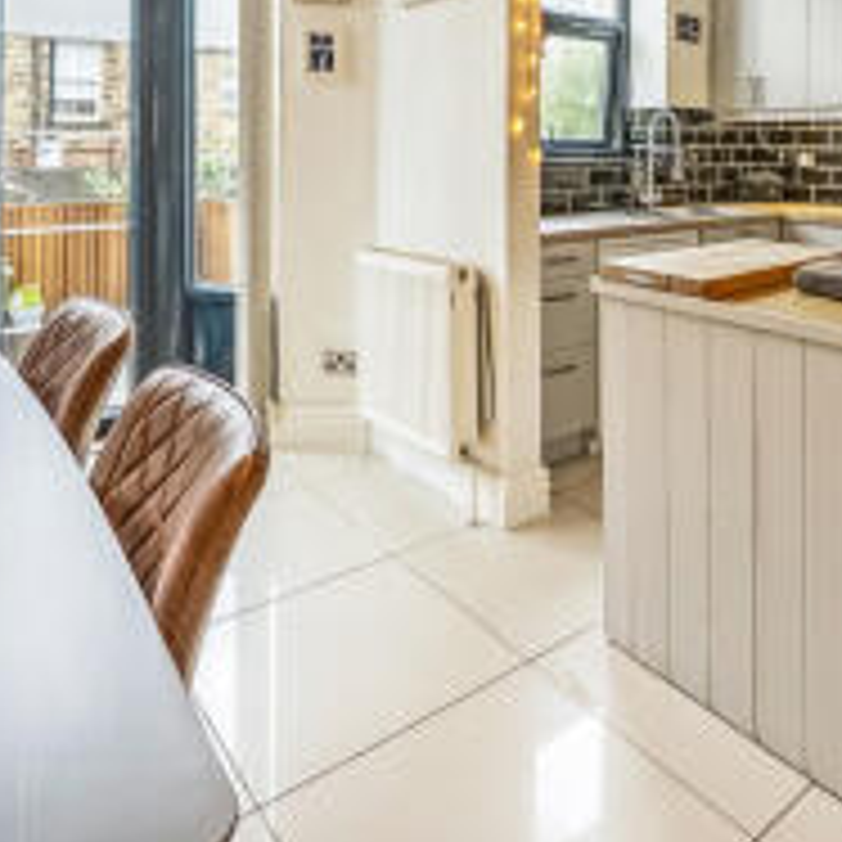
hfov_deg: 59.8
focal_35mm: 26
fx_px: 716
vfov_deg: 56.2
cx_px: 545
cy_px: 160
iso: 125
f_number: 9
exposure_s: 1/30
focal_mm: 12
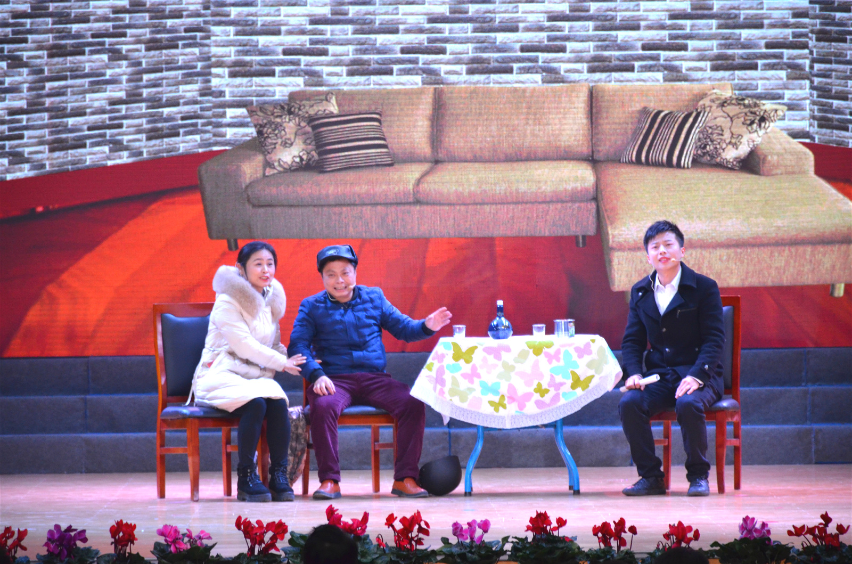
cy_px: 282
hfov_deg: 9.8
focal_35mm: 210
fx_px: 4959
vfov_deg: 6.5
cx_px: 426
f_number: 5.6
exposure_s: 1/200
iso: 1600
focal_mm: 140
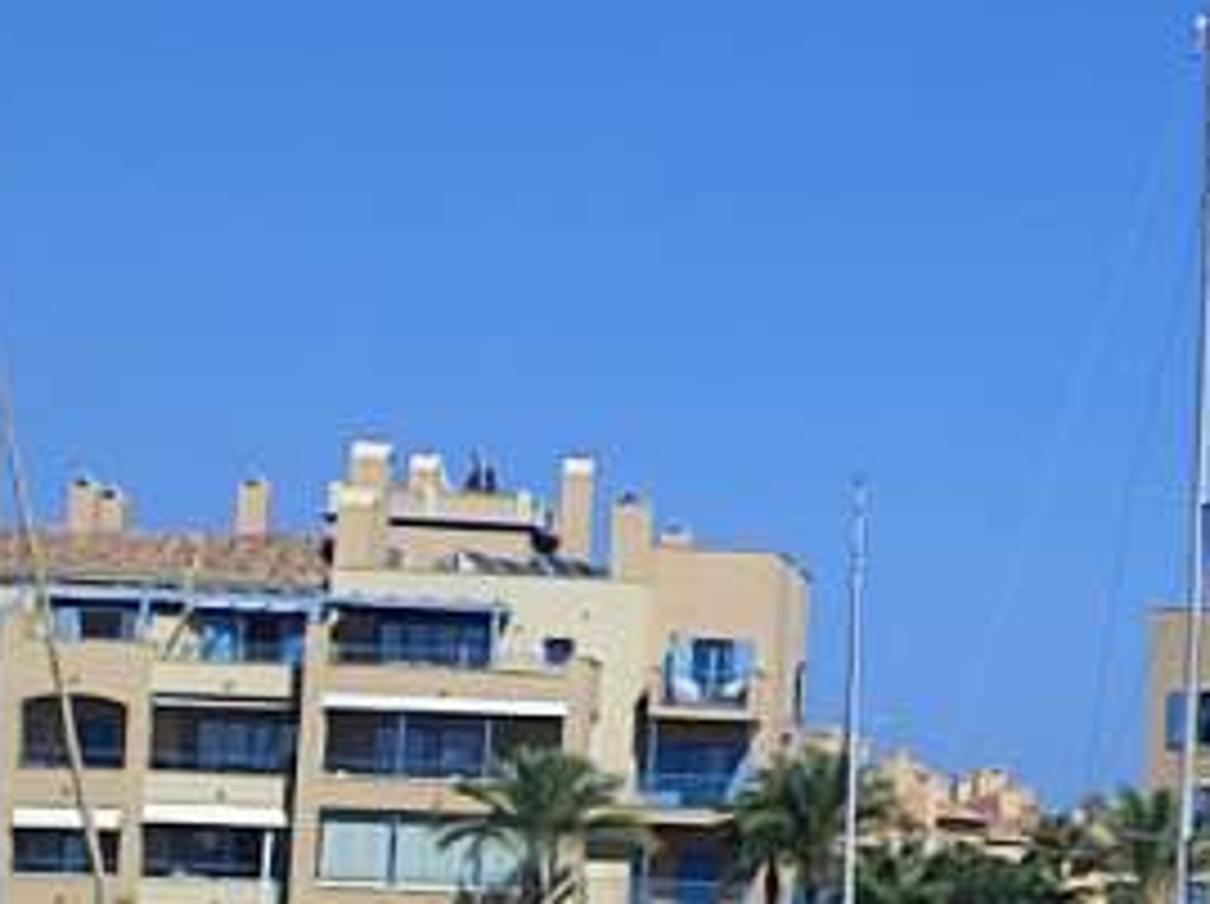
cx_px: 3171
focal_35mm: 134
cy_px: 708
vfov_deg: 11.0
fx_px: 4678
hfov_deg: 11.4
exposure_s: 1/1044
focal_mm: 5.89
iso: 50
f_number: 1.89
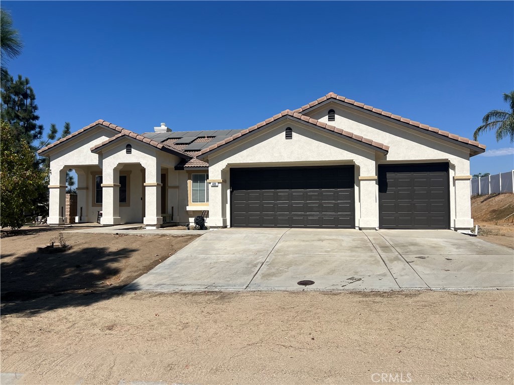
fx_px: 386
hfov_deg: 67.3
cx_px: 257
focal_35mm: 26
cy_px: 192
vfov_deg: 53.1
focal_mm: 5.7
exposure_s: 1/8696
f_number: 1.5
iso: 50
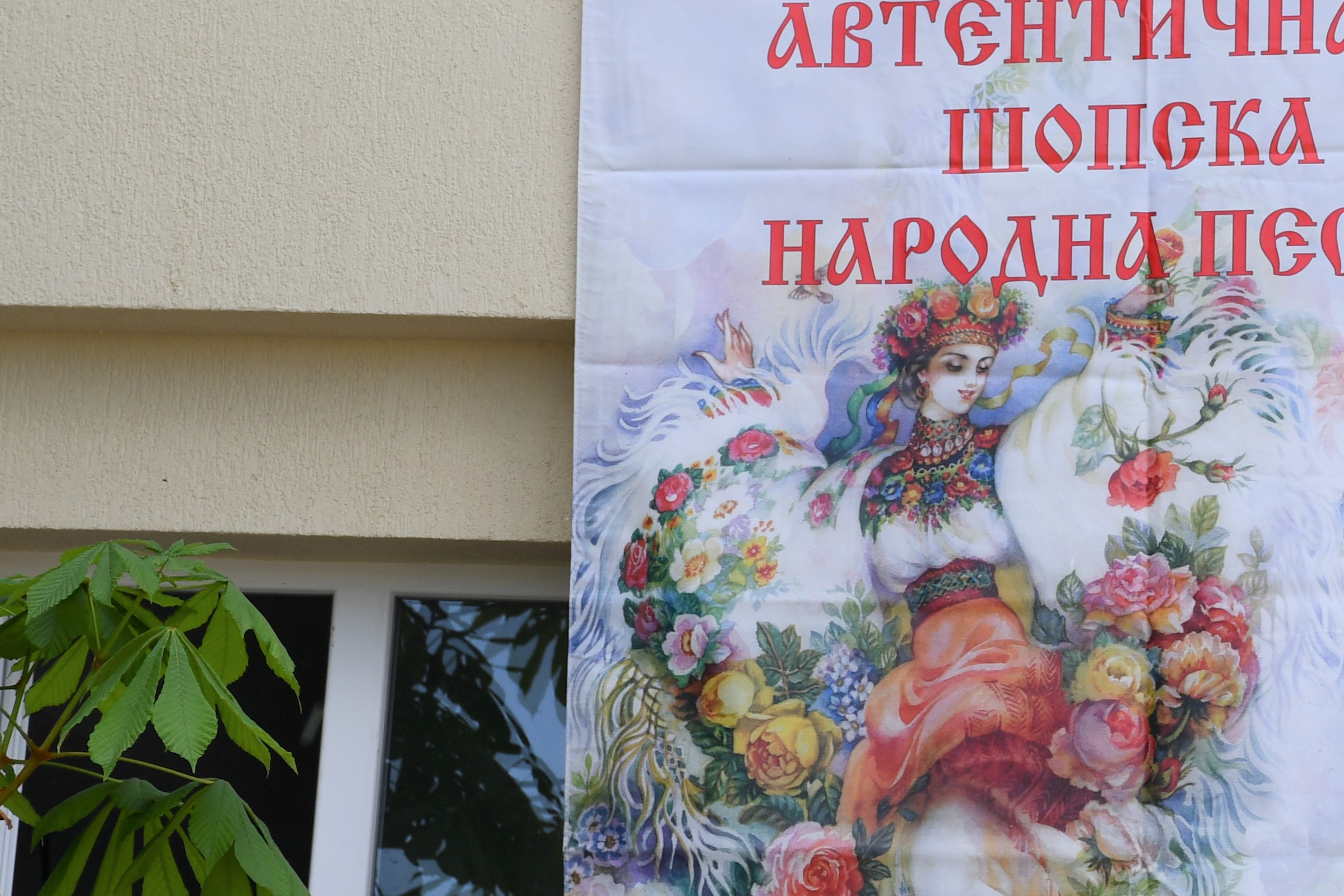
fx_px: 9705
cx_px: 1167
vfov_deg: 5.3
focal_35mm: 260
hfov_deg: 7.9
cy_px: 235
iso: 110
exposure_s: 1/250
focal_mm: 75
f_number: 8
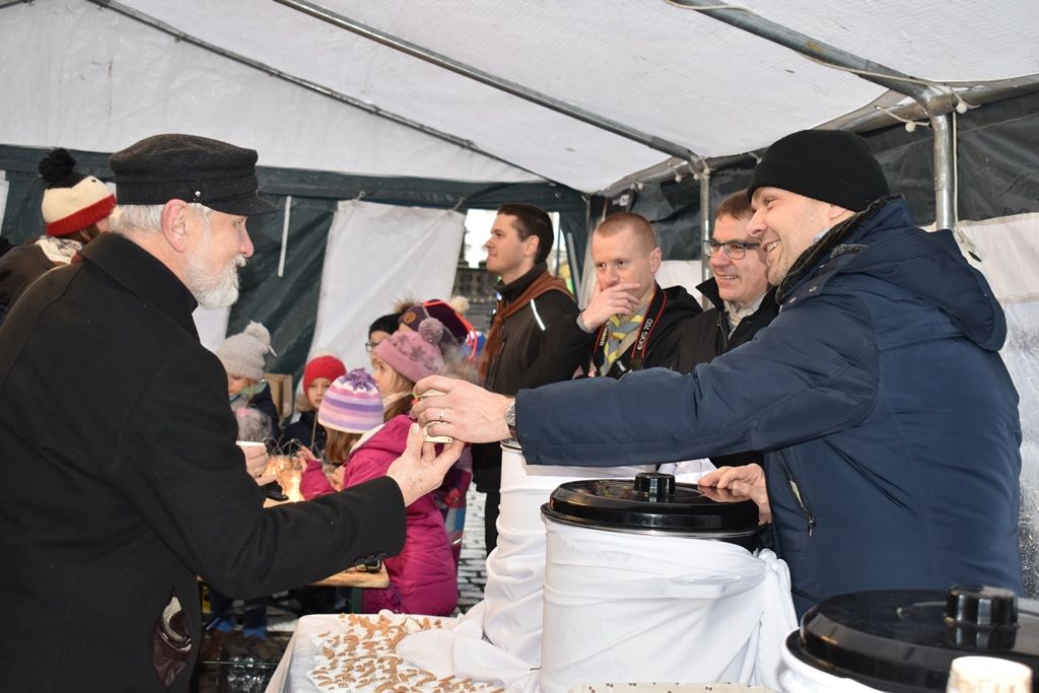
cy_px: 346
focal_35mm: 54
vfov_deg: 25.1
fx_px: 1559
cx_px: 520
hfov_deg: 36.9
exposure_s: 1/60
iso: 720
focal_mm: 36
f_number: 4.8
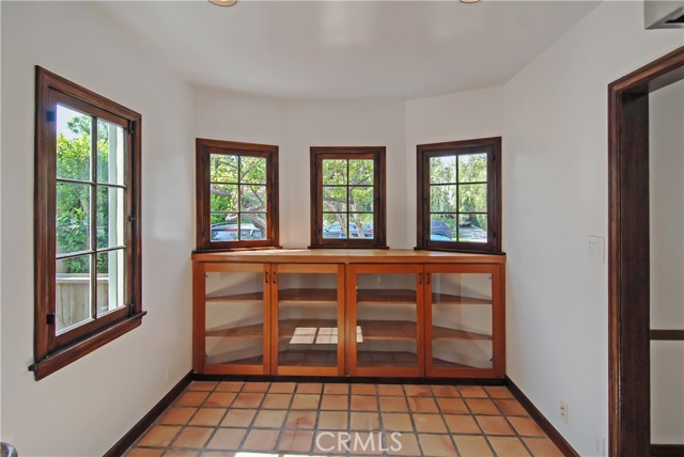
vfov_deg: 72.2
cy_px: 228
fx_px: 314
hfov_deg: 94.9
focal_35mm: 16
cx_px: 342
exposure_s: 1/50
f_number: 5.6
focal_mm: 11
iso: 125
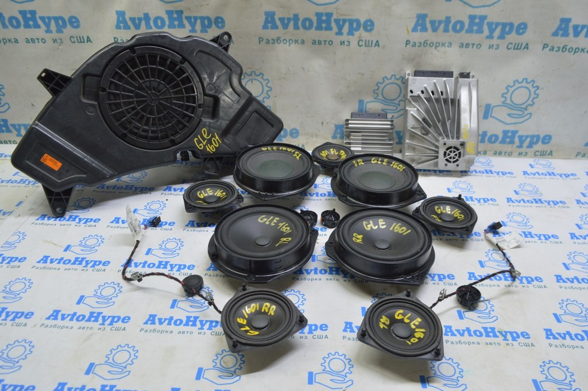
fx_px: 441
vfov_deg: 47.9
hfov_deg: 67.4
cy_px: 196
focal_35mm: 27
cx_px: 294
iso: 400
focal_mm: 18
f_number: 5.6
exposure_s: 1/20
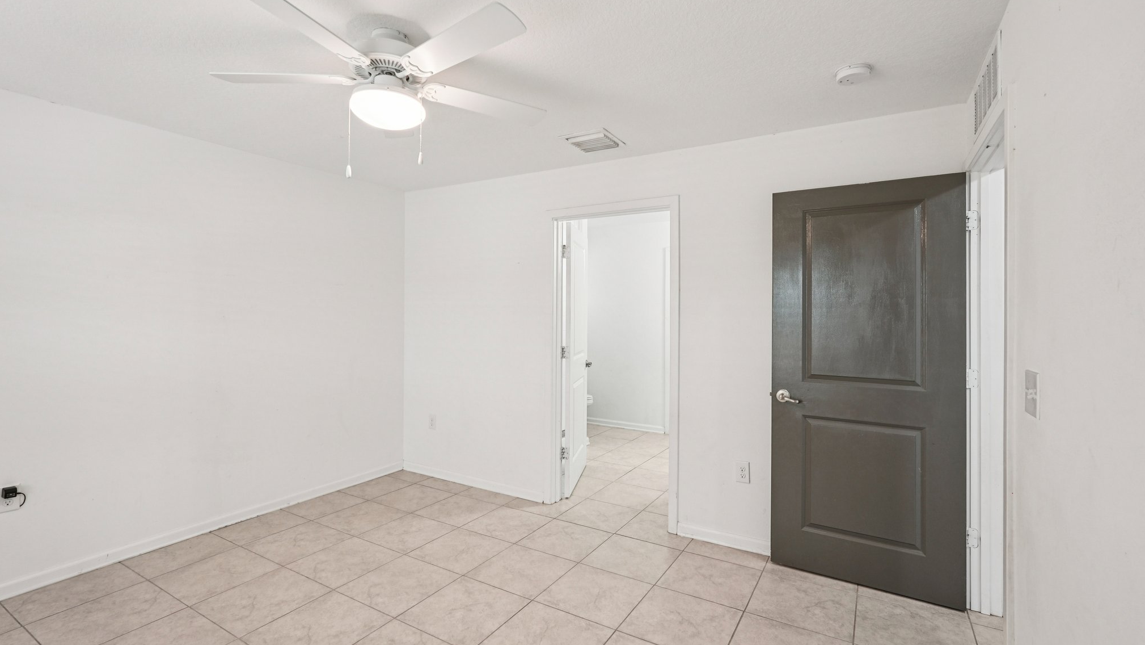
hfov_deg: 95.9
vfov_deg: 63.9
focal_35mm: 17
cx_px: 569
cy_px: 299
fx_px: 516
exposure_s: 1/15
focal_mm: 16
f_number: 8
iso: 400
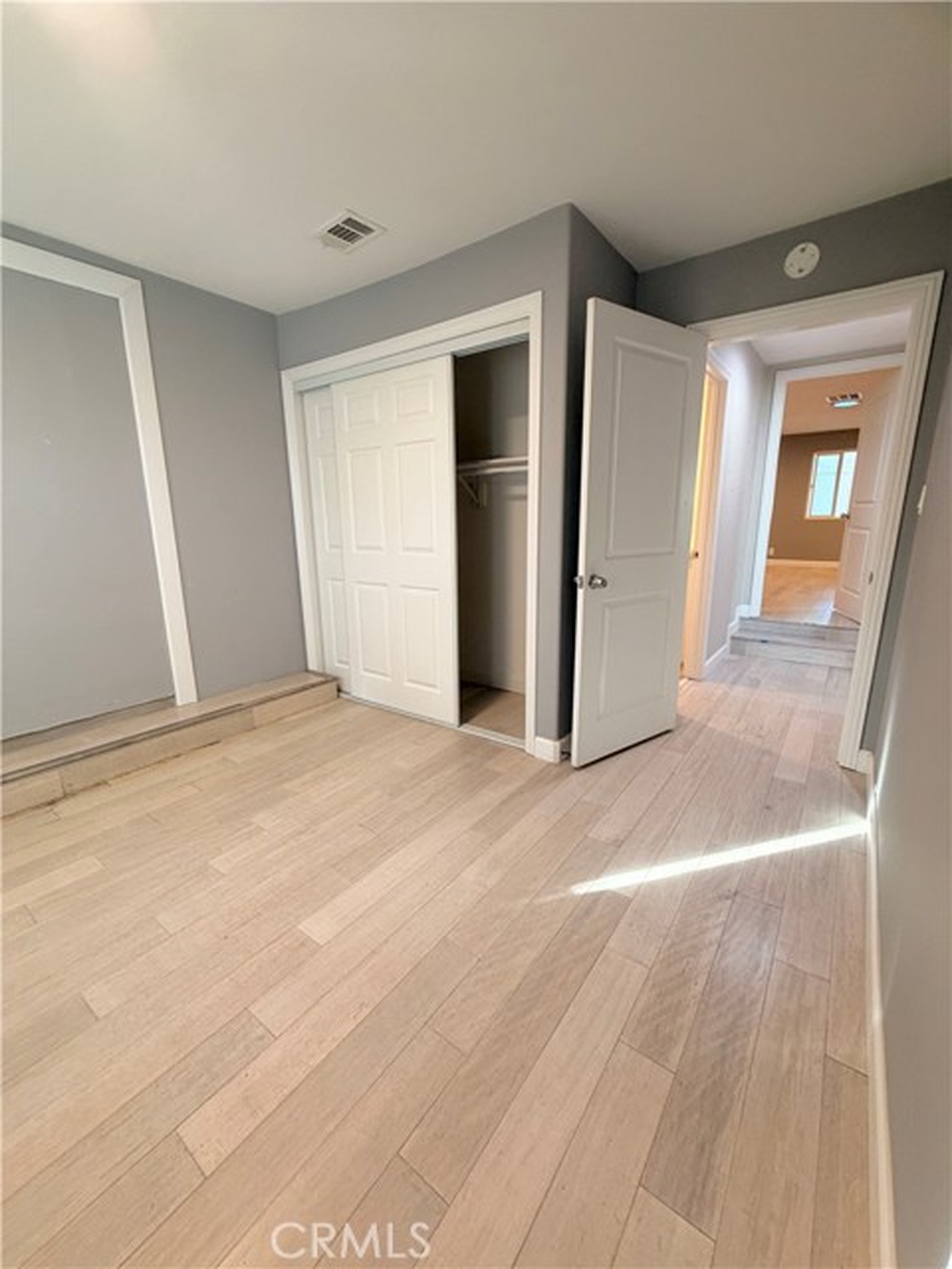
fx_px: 513
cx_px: 476
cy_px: 634
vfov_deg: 102.1
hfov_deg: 85.7
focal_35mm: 14
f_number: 2.2
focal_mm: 2.22
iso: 200
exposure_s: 1/60
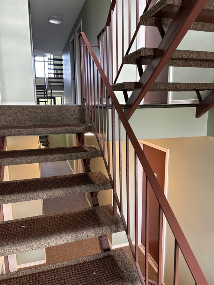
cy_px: 142
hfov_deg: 53.1
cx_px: 107
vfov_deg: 67.3
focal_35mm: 26
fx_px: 214
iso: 200
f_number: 1.6
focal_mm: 5.96
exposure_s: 1/60
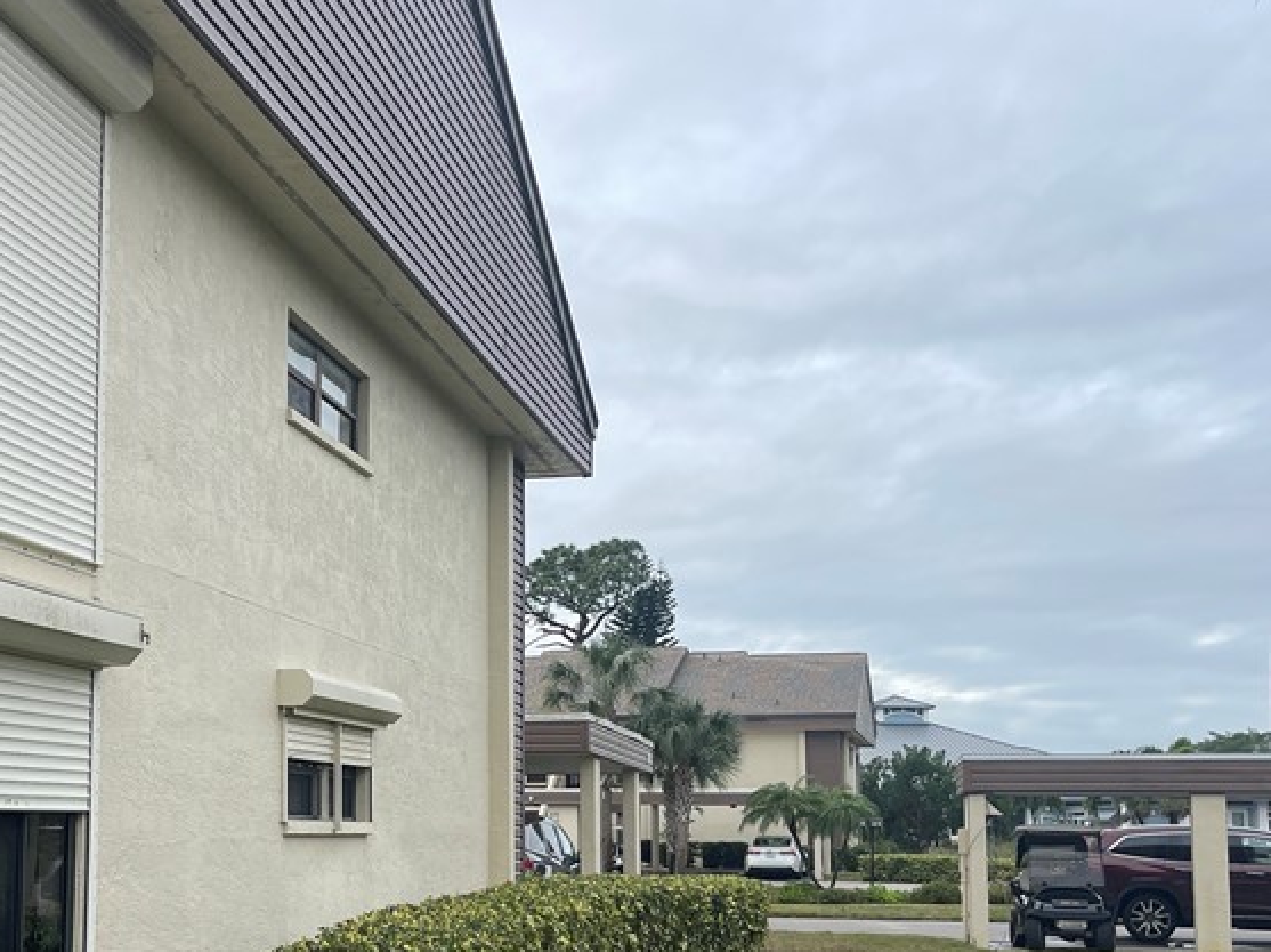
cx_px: 395
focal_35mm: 46
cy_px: 635
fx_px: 1688
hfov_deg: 40.6
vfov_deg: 31.2
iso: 32
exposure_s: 1/3559
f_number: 1.6
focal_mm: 5.1
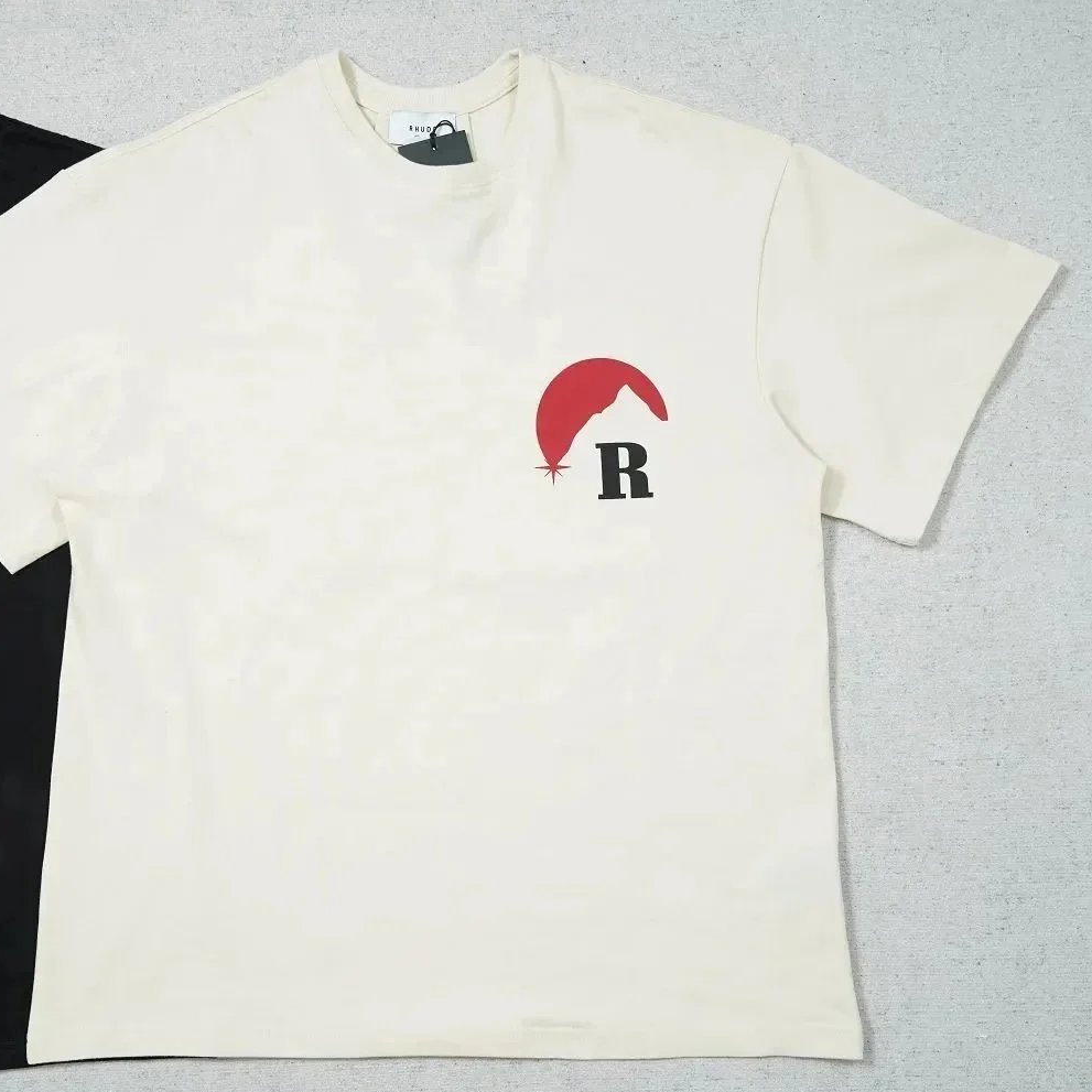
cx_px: 428
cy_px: 549
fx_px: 1606
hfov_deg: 37.4
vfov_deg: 37.6
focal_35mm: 45
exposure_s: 1/100
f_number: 10
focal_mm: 35
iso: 1600
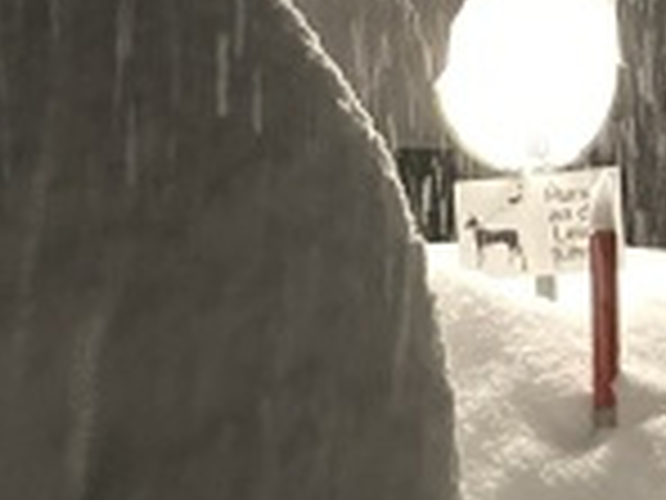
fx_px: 8869
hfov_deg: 4.3
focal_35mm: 461
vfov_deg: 3.2
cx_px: -234
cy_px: 410
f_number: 5.4
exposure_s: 1/200
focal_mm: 23.7
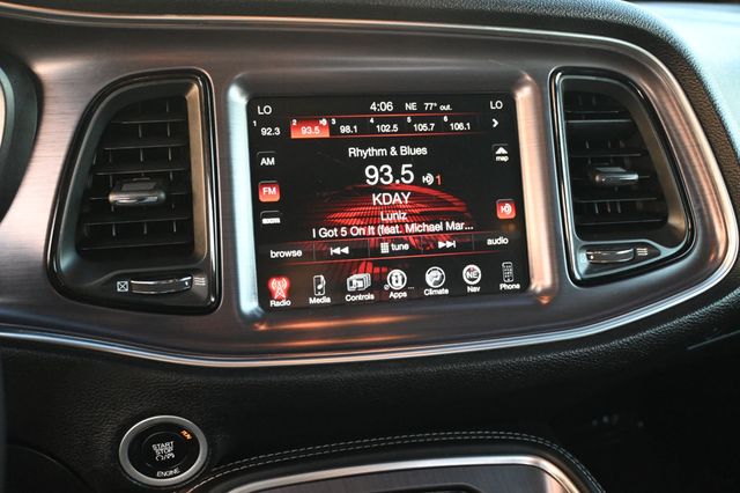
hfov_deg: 59.5
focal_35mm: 32
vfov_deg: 41.7
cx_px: 370
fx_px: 647
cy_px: 246
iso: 2500
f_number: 4
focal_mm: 21
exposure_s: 1/125
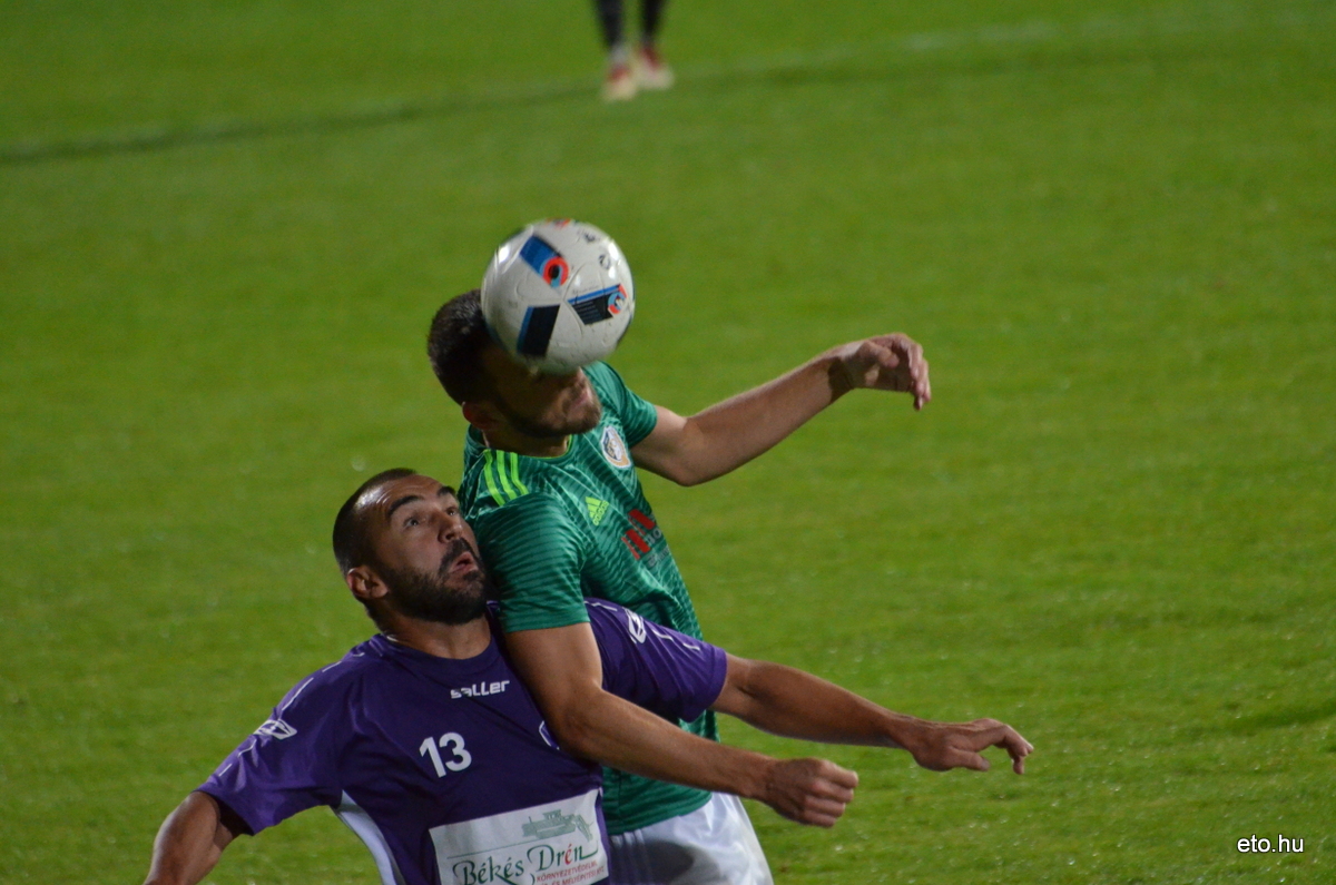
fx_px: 16667
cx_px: 668
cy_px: 442
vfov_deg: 3.0
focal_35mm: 450
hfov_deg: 4.6
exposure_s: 1/400
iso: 2500
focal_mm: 300
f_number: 5.6
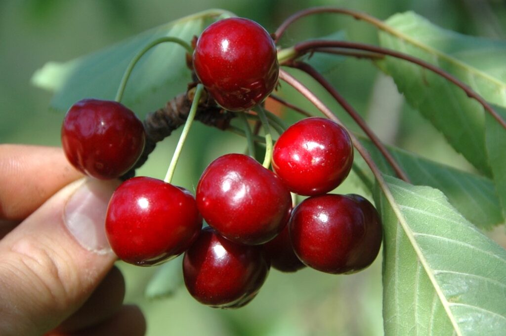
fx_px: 2739
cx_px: 253
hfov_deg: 10.6
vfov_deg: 7.0
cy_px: 168
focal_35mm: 195
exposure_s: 1/350
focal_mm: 130
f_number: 8
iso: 200
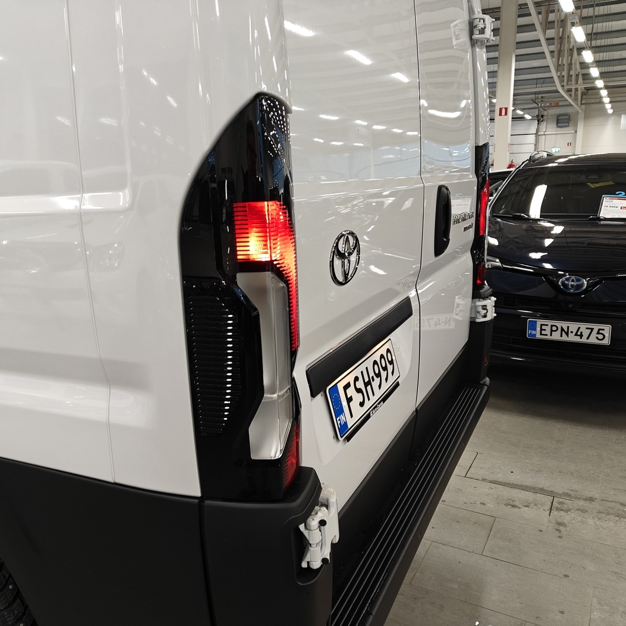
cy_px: 315
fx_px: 593
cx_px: 295
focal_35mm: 29
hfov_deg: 55.6
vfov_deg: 55.6
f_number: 1.8
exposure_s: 1/50
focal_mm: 5.59
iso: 160
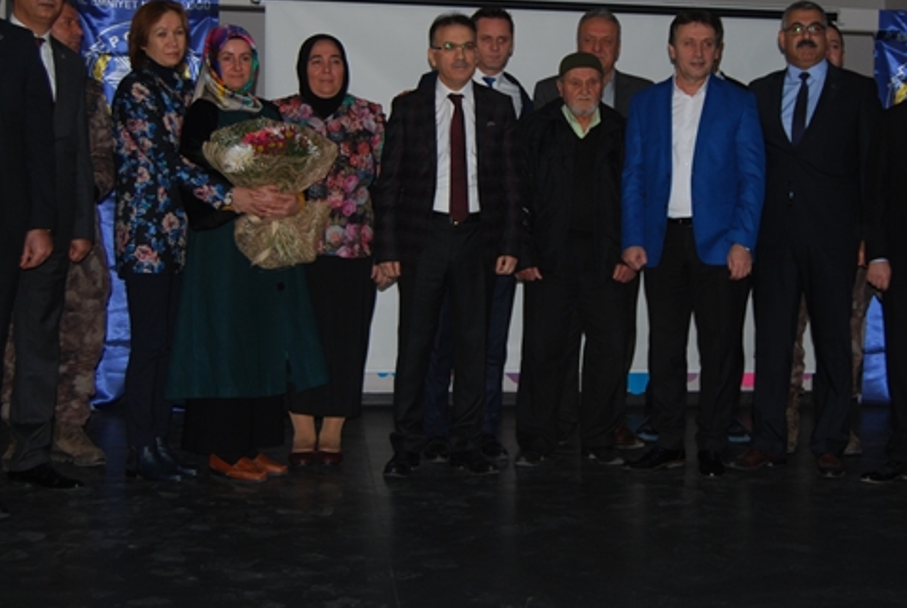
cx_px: 523
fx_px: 1438
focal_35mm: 57
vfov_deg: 23.8
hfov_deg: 34.9
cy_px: 215
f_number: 4
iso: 200
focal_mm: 26
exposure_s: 1/60
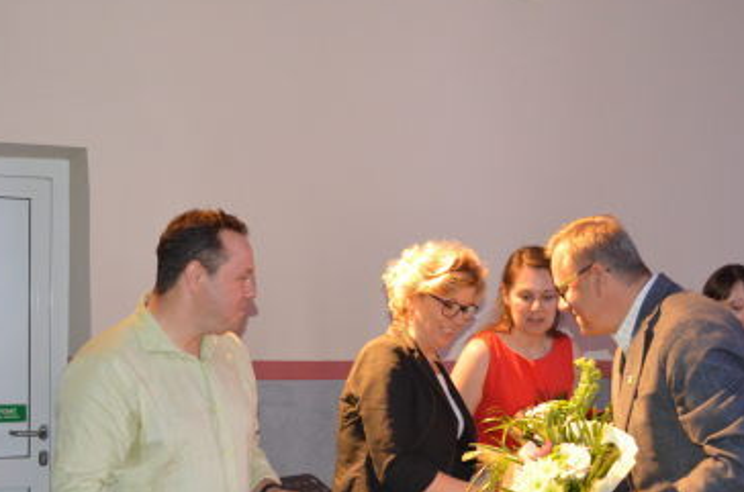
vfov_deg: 22.3
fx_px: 1237
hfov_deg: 33.5
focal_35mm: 60
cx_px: 362
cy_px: 365
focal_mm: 24
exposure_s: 1/60
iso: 2200
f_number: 4
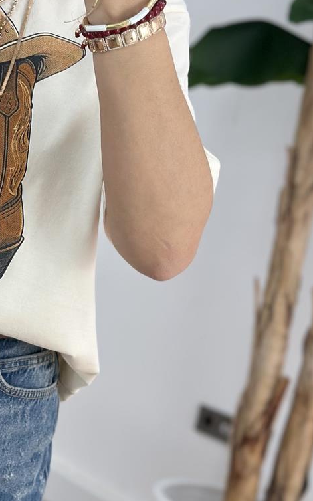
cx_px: -62
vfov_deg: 19.3
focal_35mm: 108
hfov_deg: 11.9
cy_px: 280
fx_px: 1475
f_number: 1.78
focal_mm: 6.86
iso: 80
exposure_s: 1/314
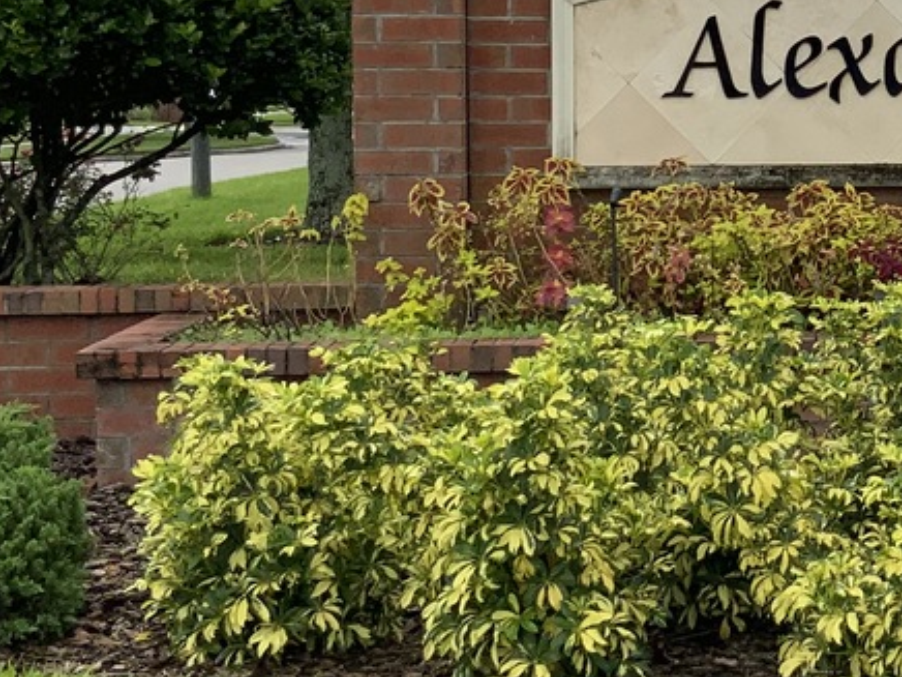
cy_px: 130
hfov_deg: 19.8
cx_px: 990
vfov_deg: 15.5
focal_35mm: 95
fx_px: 2475
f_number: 1.8
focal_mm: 3
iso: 16
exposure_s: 1/1848
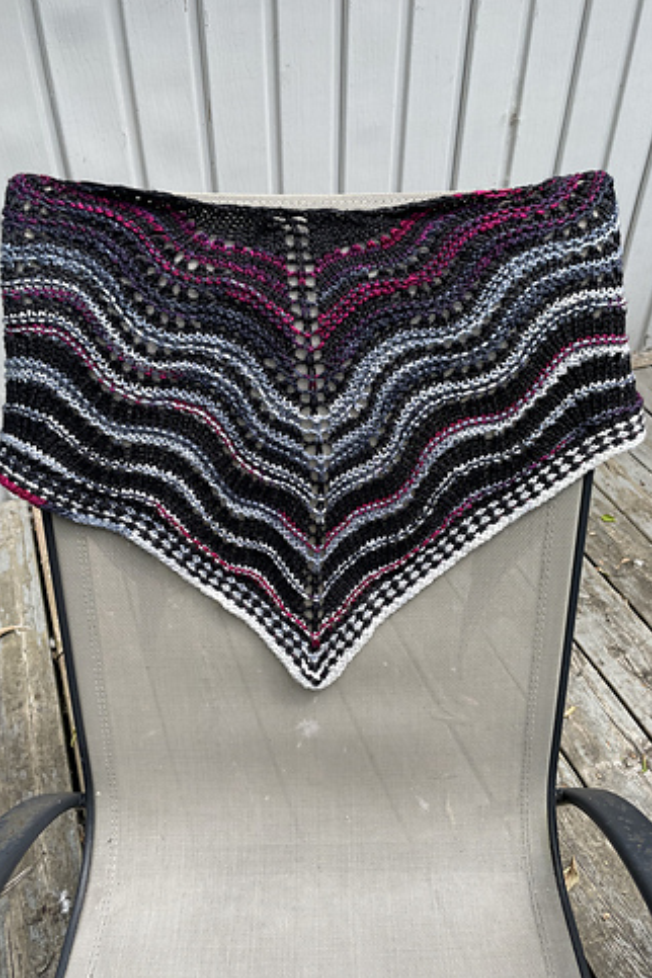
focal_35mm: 28
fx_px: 761
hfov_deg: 46.4
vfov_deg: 65.5
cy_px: 502
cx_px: 335
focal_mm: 4.2
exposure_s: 1/515
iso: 32
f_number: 1.6
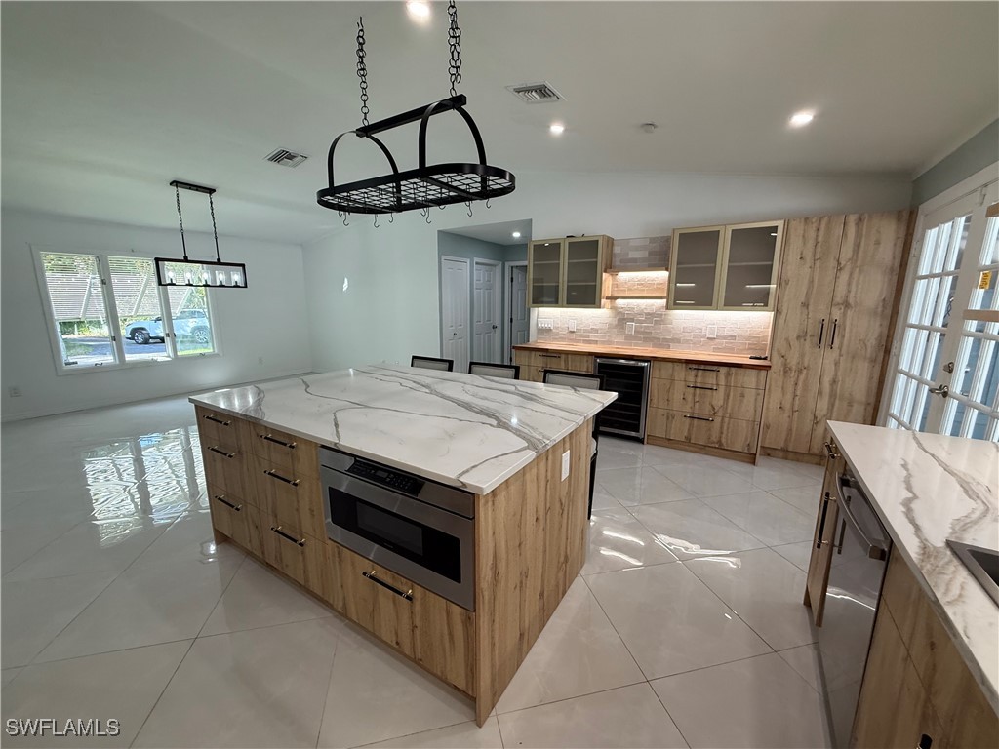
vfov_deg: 85.7
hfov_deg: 102.1
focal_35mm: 14
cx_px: 500
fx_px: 404
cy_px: 374
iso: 160
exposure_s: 1/120
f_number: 2.2
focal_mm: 2.22
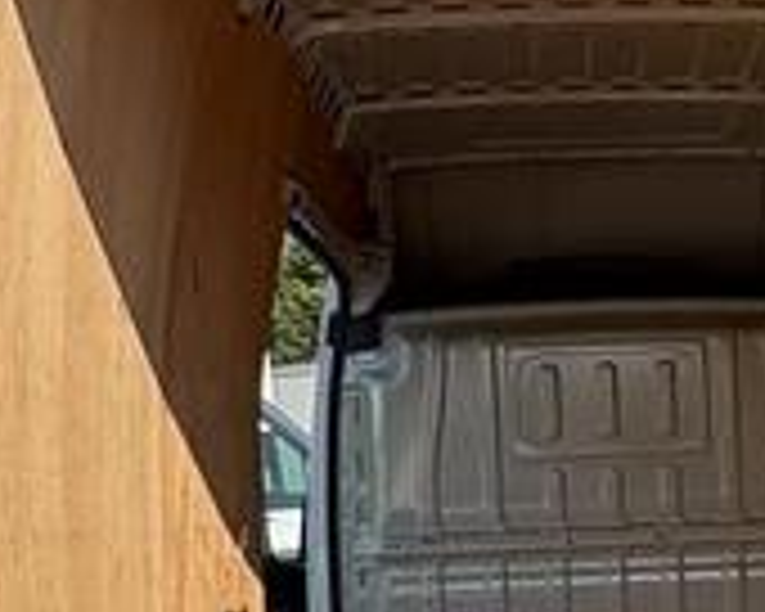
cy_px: 544
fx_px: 1630
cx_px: 720
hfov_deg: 25.4
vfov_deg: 20.8
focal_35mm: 72
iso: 64
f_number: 2.2
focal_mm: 2.22
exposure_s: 1/756
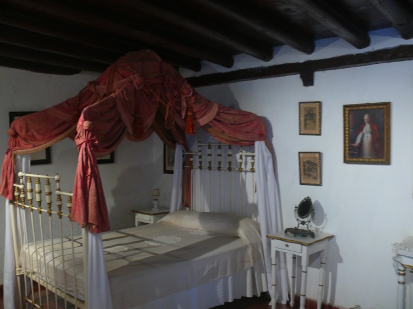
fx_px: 417
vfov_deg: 40.7
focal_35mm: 35
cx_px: 206
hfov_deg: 52.6
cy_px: 154
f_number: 4
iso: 100
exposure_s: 1/1.6
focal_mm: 7.4
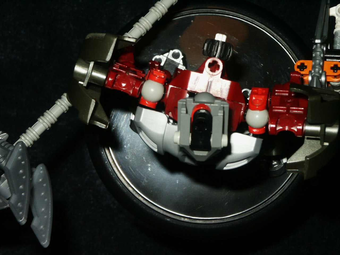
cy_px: 128
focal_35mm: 111
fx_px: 1090
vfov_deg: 13.3
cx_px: 170
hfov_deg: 17.7
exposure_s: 1/90
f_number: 8
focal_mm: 22.55
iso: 200
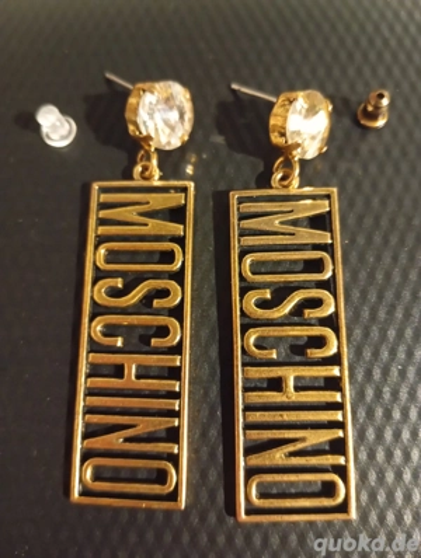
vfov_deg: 63.4
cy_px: 279
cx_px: 210
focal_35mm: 28
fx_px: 453
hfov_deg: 49.9
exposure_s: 1/20
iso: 3131
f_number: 1.8
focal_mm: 4.22
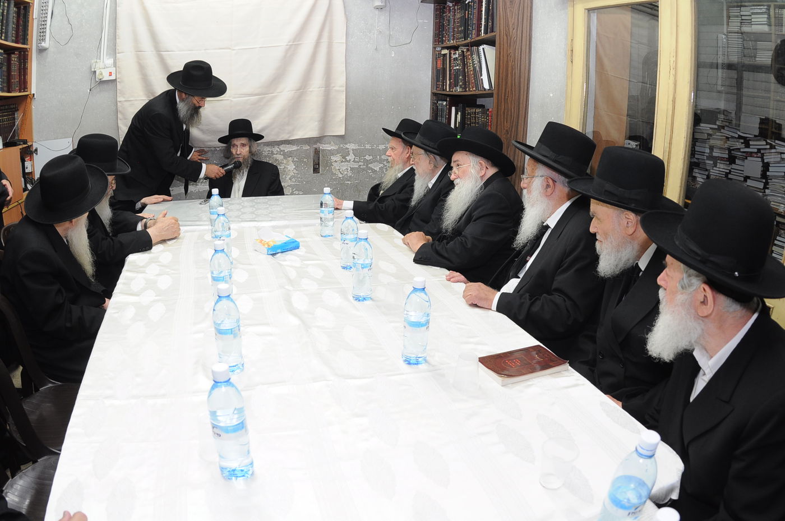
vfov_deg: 53.0
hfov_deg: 73.8
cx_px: 392
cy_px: 260
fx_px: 523
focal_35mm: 24
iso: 500
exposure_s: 1/60
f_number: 5
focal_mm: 16
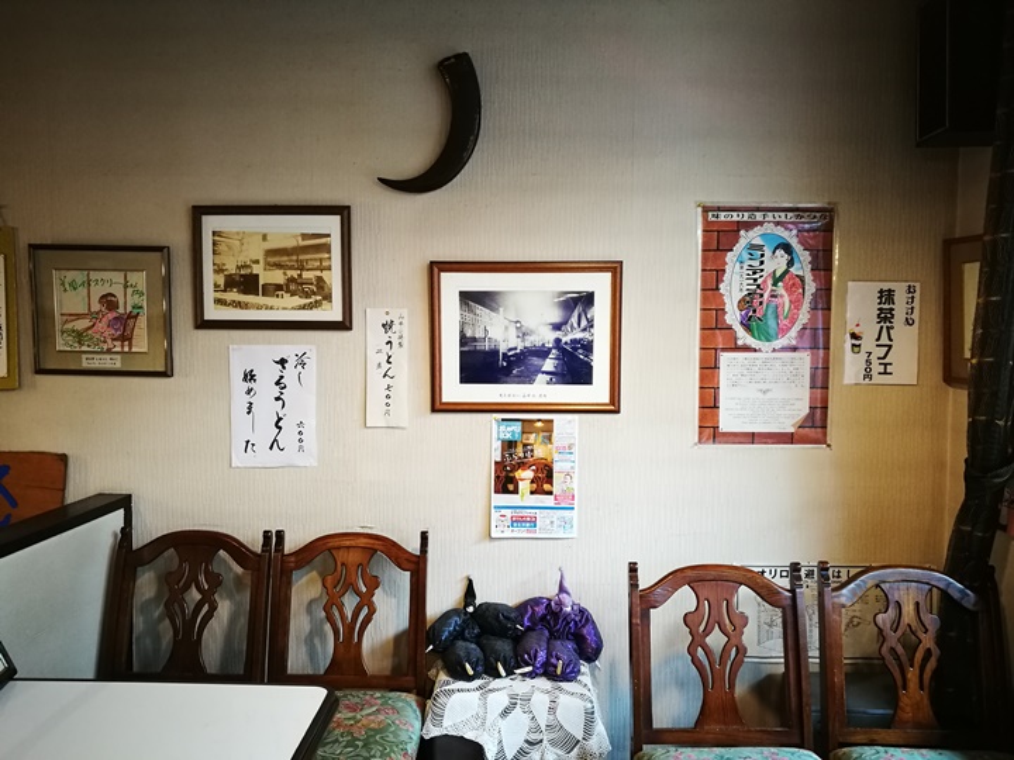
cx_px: 507
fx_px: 791
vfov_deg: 51.4
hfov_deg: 65.3
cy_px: 380
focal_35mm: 27
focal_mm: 4.5
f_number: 2.2
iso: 320
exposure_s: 1/25
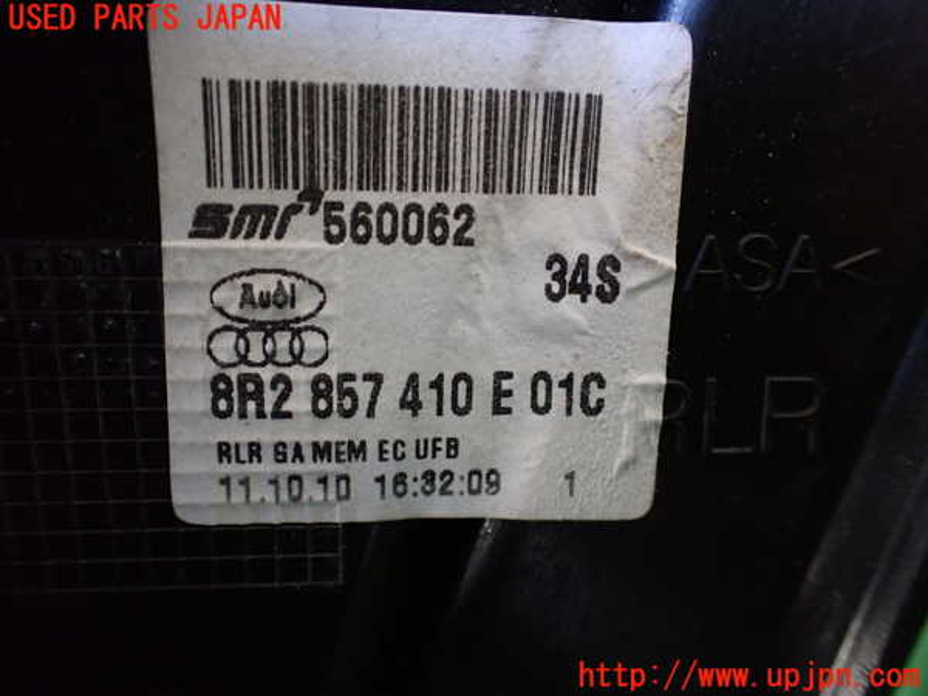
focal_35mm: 30
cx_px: 464
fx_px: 804
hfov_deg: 60.0
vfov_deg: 46.8
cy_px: 348
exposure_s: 1/60
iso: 800
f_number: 2.3
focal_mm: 5.4
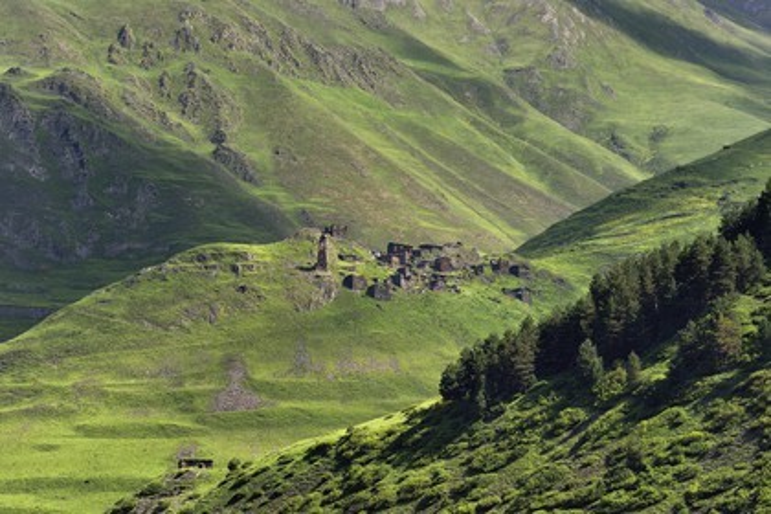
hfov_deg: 13.7
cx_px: 386
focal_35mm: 150
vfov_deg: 9.1
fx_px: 3212
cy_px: 257
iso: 200
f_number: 10
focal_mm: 150
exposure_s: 1/250
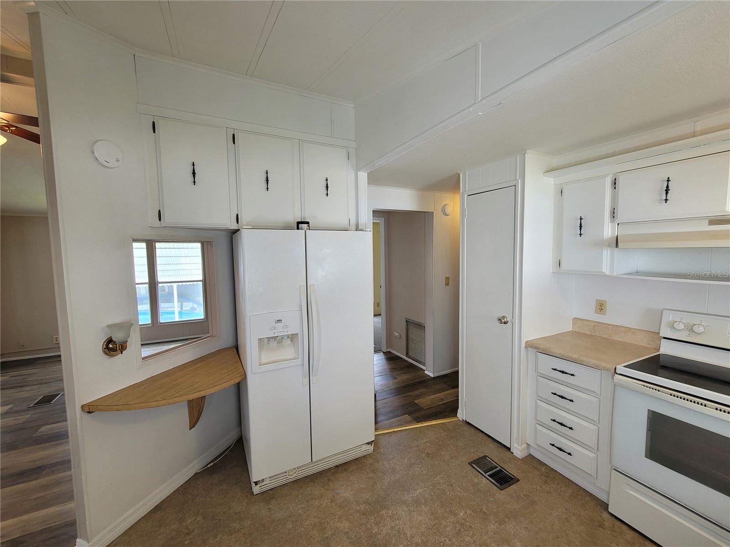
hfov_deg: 106.2
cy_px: 274
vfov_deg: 89.9
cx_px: 365
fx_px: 274
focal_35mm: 13
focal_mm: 2.2
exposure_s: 1/60
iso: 80
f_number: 2.2
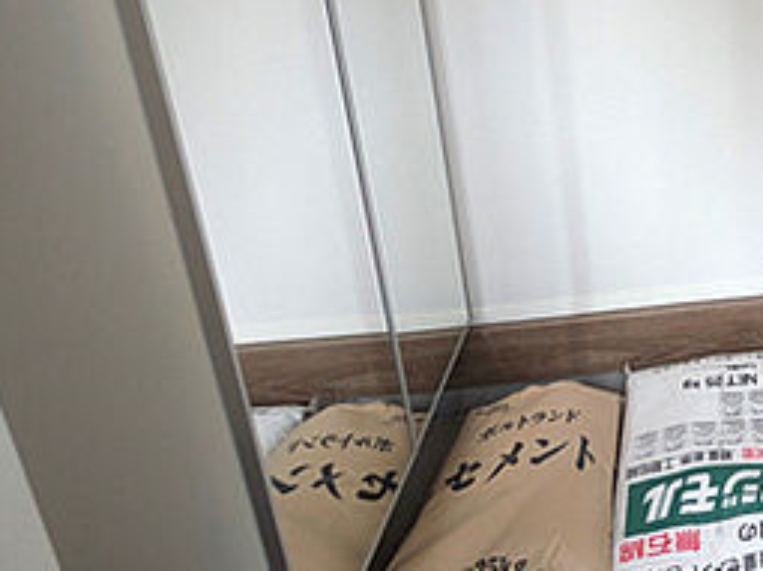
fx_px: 749
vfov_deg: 37.3
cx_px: 802
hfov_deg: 44.0
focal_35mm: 34
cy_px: -1
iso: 157
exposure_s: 1/100
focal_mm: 1.83
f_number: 2.2
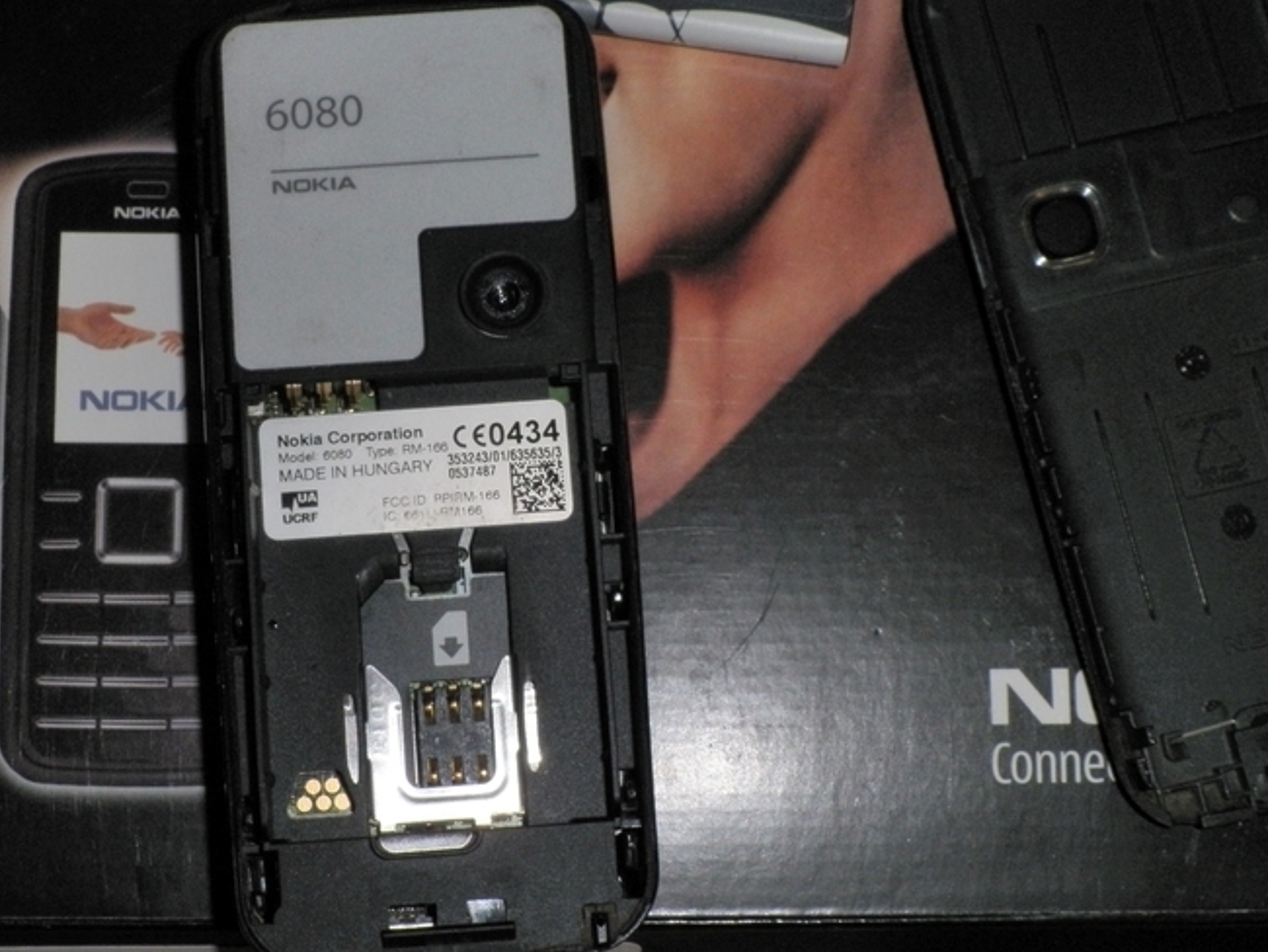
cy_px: 478
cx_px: 513
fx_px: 2345
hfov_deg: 30.2
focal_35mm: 64
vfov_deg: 22.9
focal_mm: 9.1
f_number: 7
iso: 160
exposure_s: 1/50
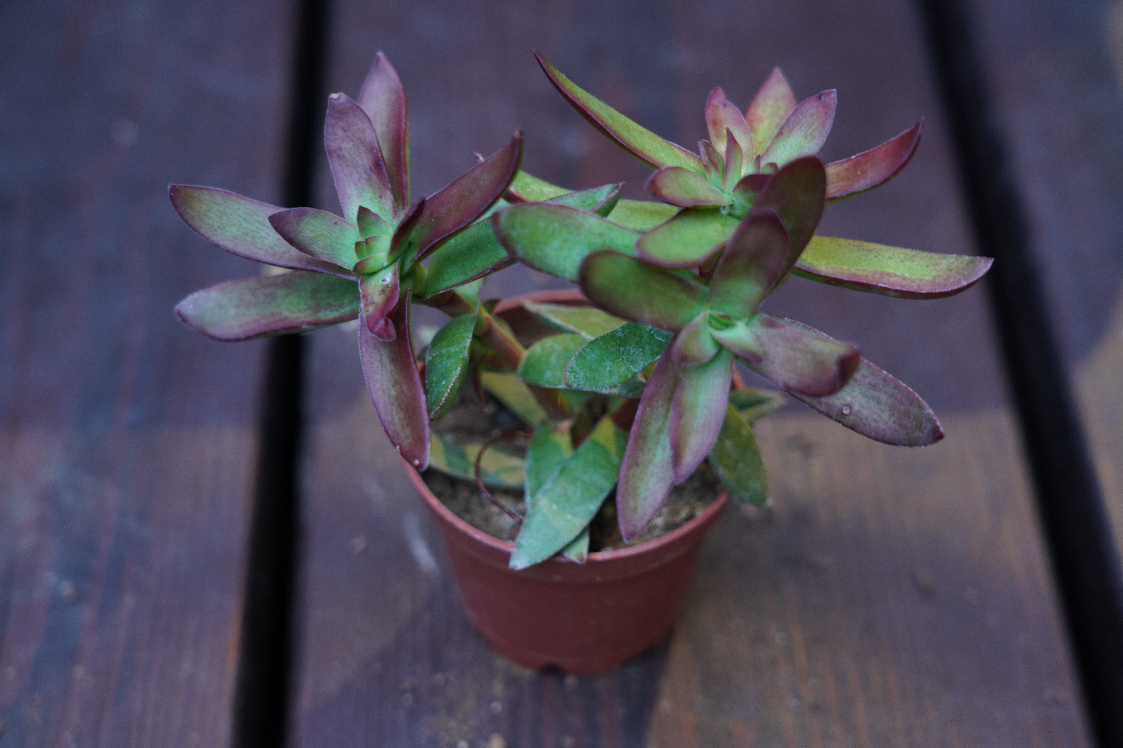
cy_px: 374
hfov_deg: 29.7
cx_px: 562
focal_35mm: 68
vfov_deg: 20.0
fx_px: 2121
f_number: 5.6
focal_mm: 68
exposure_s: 1/2.5
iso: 800
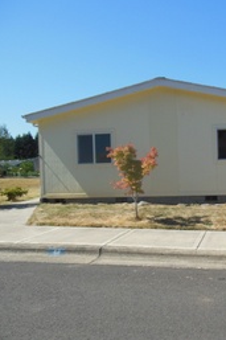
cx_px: 219
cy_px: 171
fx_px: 330
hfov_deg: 34.8
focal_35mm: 35
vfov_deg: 54.5
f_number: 3.2
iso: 125
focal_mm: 4.5
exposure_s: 1/1500
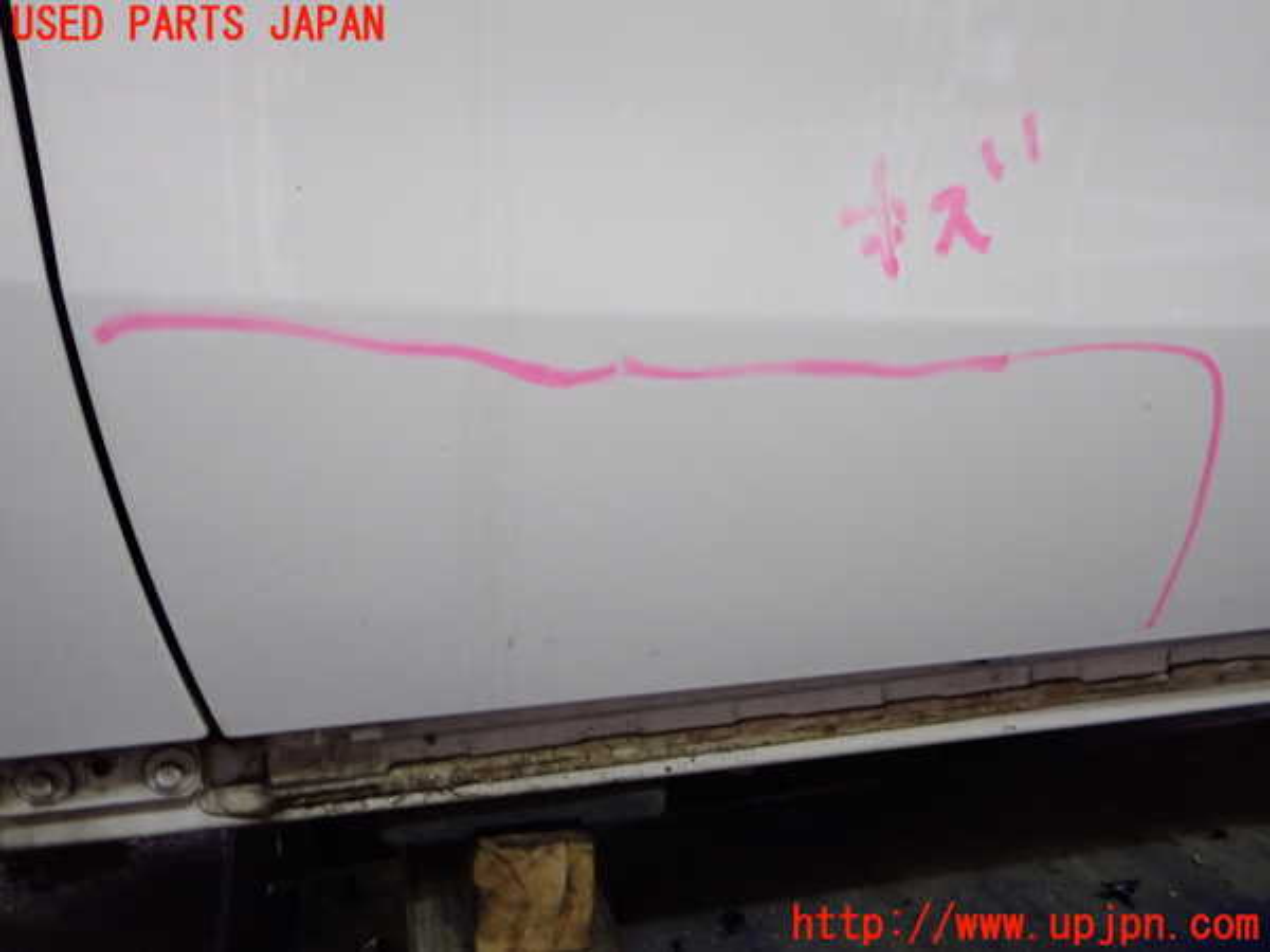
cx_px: 635
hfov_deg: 60.0
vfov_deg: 46.8
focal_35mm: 30
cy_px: 476
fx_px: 1101
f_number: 2.3
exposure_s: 1/30
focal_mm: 5.4
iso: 320
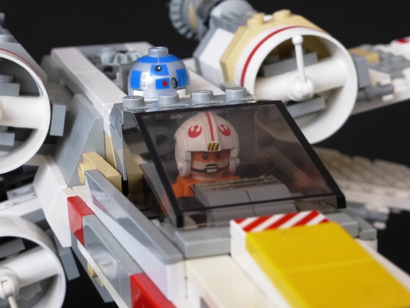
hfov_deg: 23.8
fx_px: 971
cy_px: 154
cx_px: 205
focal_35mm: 82
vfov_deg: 18.0
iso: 800
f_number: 4.8
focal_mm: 14.8
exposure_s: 1/30
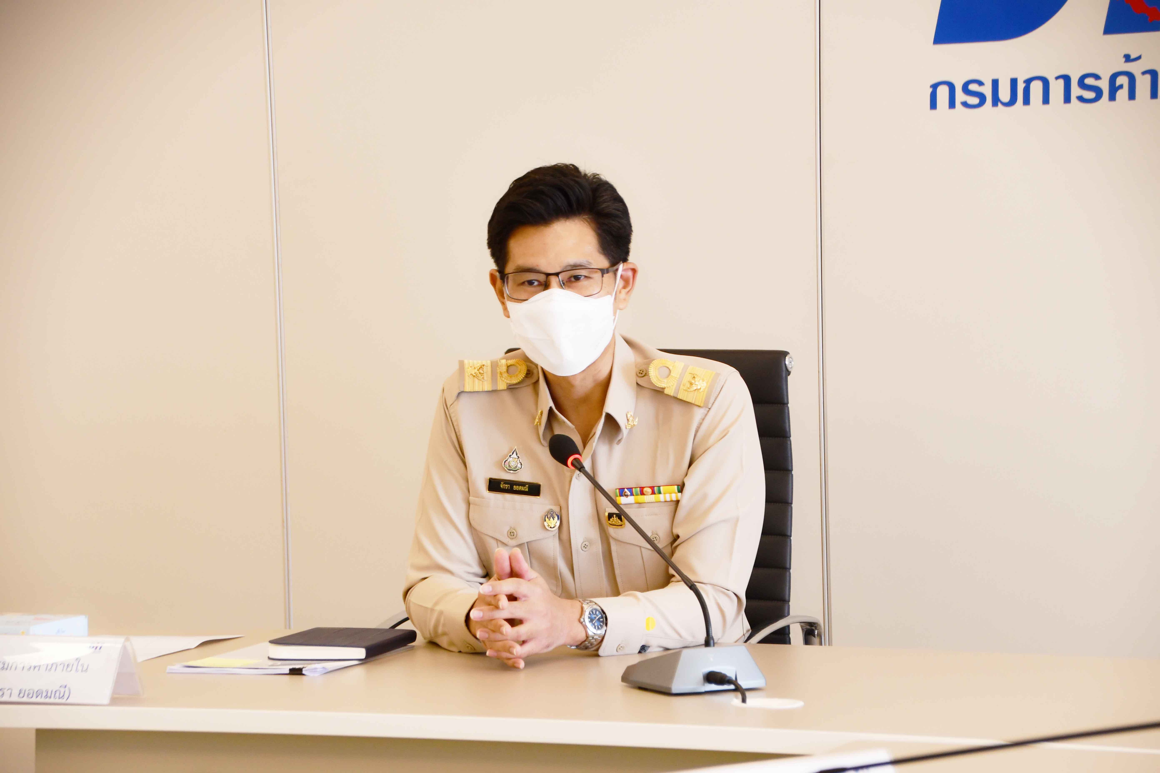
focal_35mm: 135
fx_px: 4350
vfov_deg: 10.2
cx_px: 580
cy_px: 386
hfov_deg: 15.2
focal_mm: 90
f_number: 5.6
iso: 800
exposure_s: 1/60
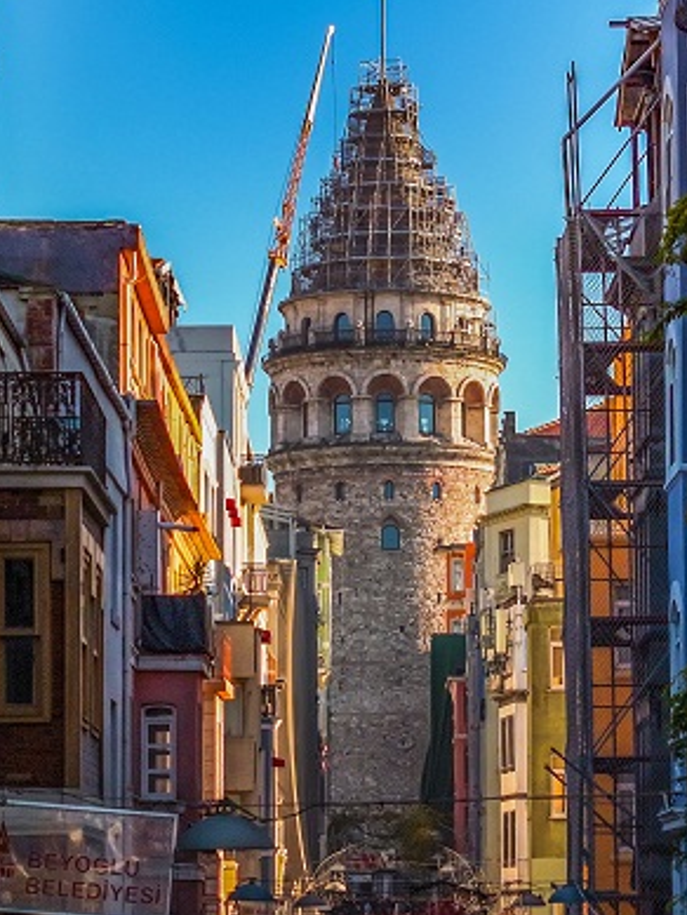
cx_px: 365
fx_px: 2856
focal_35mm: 108
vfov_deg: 18.2
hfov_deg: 13.7
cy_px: 579
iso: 200
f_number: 2.8
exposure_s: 1/3200
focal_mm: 19.35
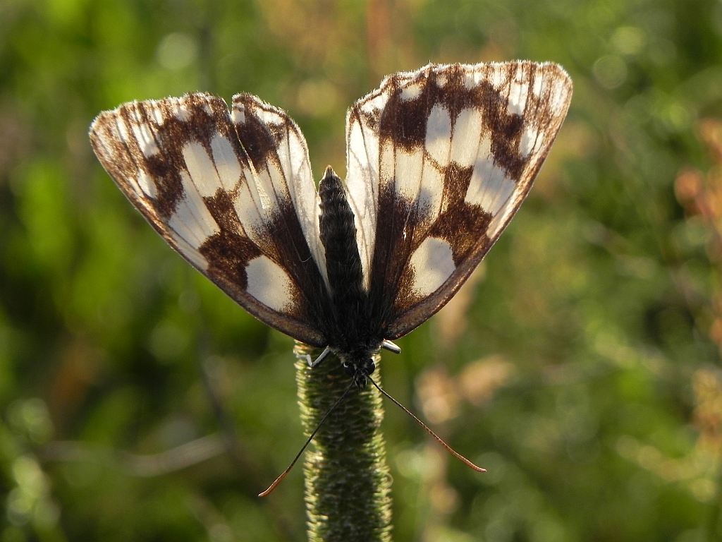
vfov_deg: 14.1
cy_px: 271
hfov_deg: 18.7
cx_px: 361
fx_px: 2190
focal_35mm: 105
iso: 160
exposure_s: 1/425
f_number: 4
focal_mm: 18.8
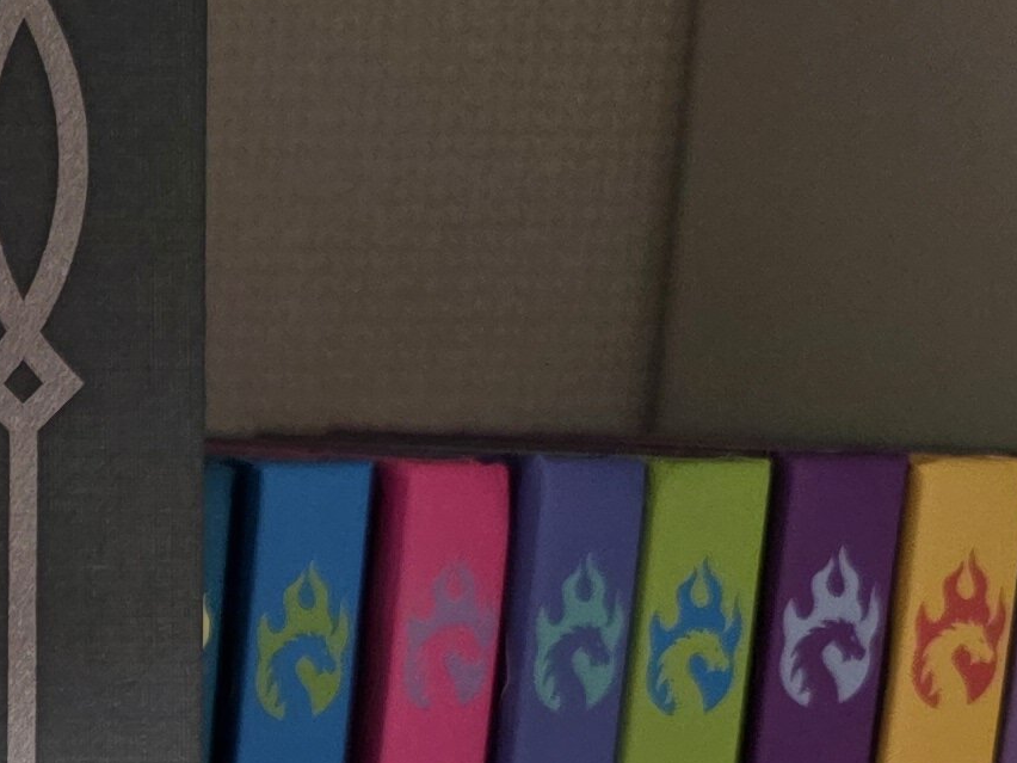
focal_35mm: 108
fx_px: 3173
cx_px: -596
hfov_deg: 16.3
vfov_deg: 12.6
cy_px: 1329
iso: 250
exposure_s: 1/120
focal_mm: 6.25
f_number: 1.7
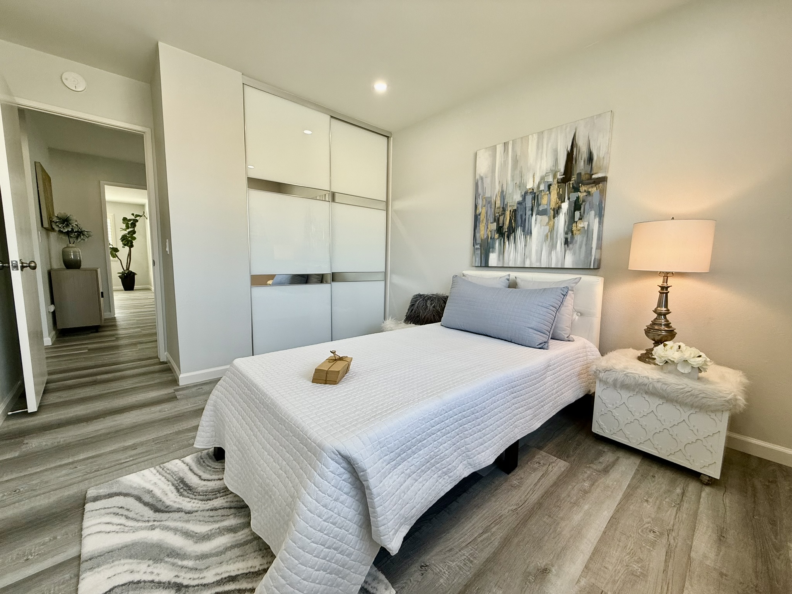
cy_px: 297
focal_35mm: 14
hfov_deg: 102.1
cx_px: 396
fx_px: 320
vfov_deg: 85.7
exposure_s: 1/120
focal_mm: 2.22
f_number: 2.2
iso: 80
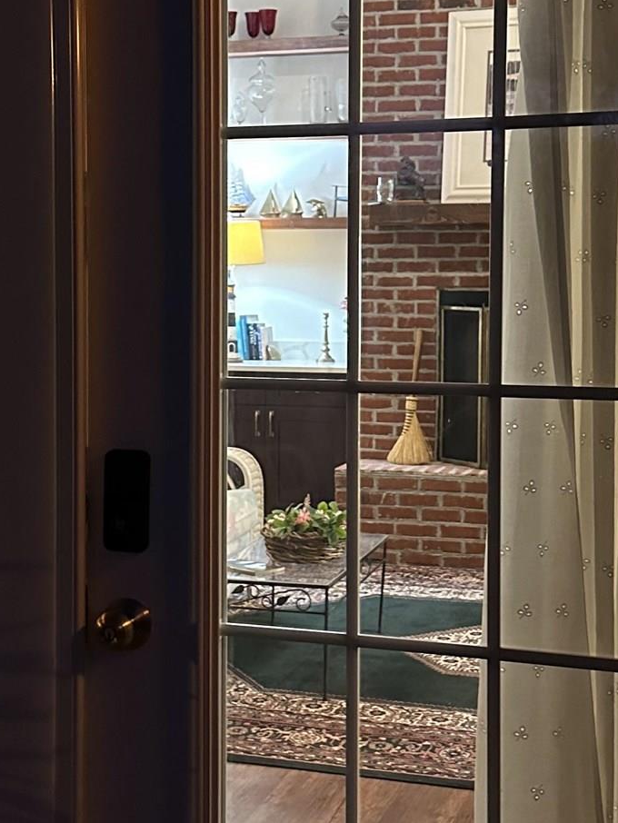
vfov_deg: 31.6
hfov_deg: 24.0
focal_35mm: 61
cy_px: 360
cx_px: 295
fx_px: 1451
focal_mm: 6.86
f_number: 1.78
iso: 1000
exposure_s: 1/40
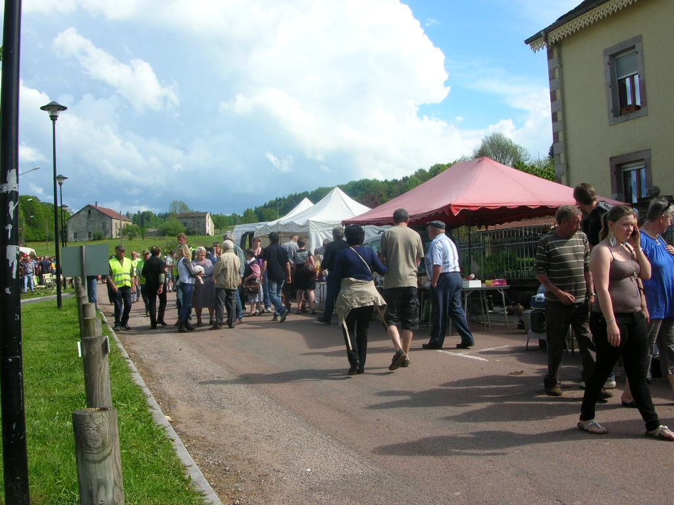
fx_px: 681
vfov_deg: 40.7
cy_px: 252
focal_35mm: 35
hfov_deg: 52.6
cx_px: 337
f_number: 5.6
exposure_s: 1/228
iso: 50
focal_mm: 5.8
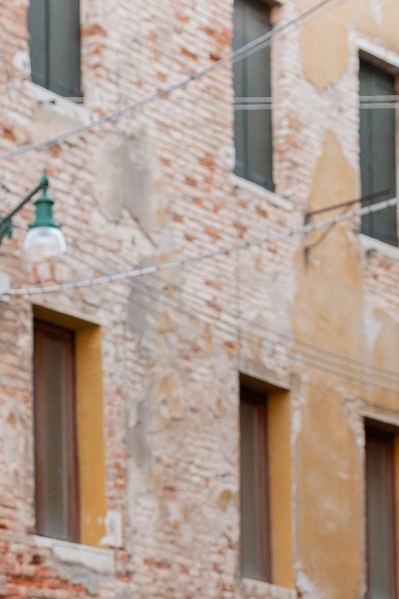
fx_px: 2480
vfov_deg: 13.2
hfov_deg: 9.2
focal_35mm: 149
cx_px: 37
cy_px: 831
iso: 500
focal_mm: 50
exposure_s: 1/250
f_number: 4
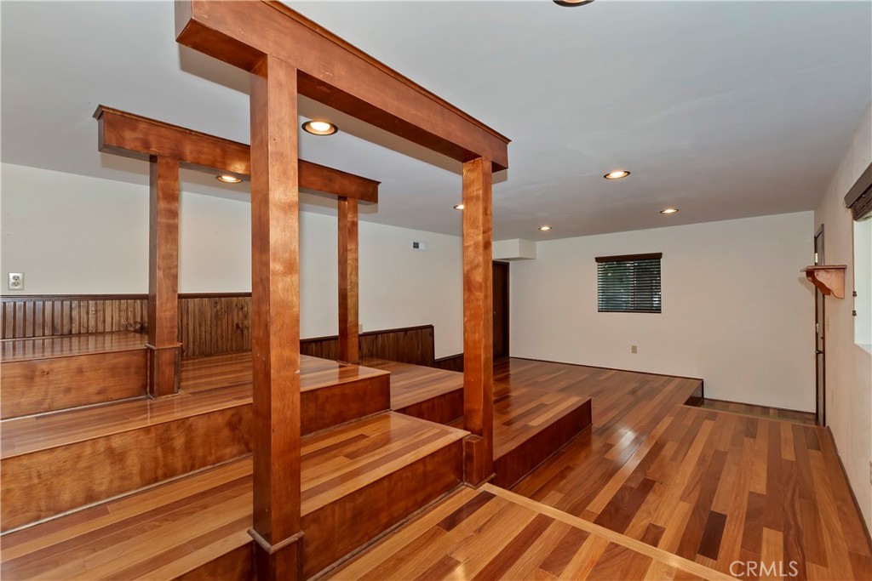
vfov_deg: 77.3
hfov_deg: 100.4
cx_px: 436
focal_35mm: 15
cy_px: 290
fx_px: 363
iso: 400
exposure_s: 1/30
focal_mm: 10
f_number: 8
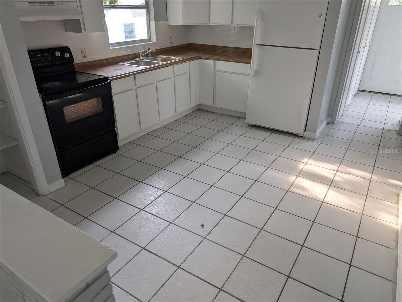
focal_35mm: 24
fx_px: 279
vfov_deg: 56.9
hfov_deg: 71.5
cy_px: 151
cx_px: 201
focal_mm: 6.9
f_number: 1.68
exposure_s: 1/372
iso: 283
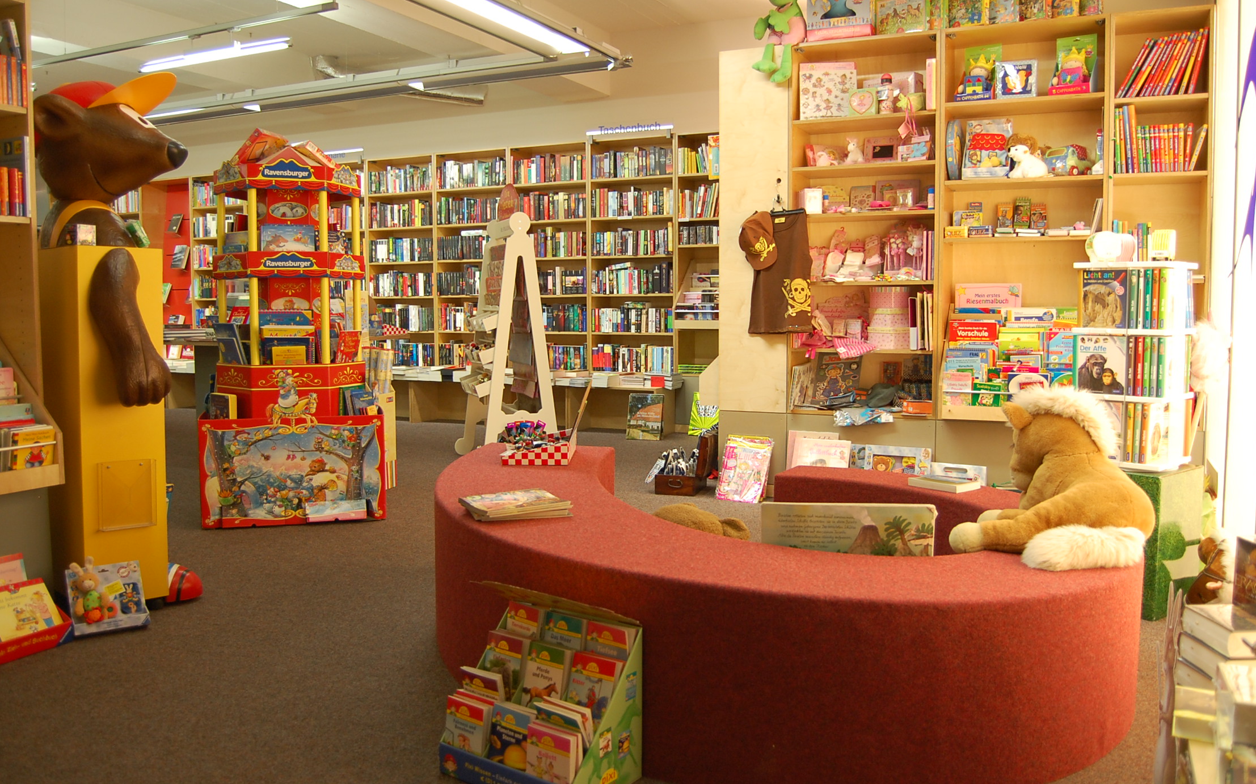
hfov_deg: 66.5
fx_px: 958
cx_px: 630
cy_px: 387
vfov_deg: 44.5
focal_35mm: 28
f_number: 3.5
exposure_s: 1/40
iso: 400
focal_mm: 18
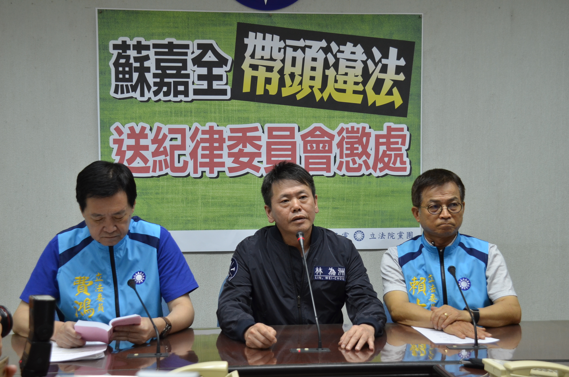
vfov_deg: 22.5
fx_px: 946
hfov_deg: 33.5
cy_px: 188
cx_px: 284
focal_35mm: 60
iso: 560
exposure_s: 1/60
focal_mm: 40
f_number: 5
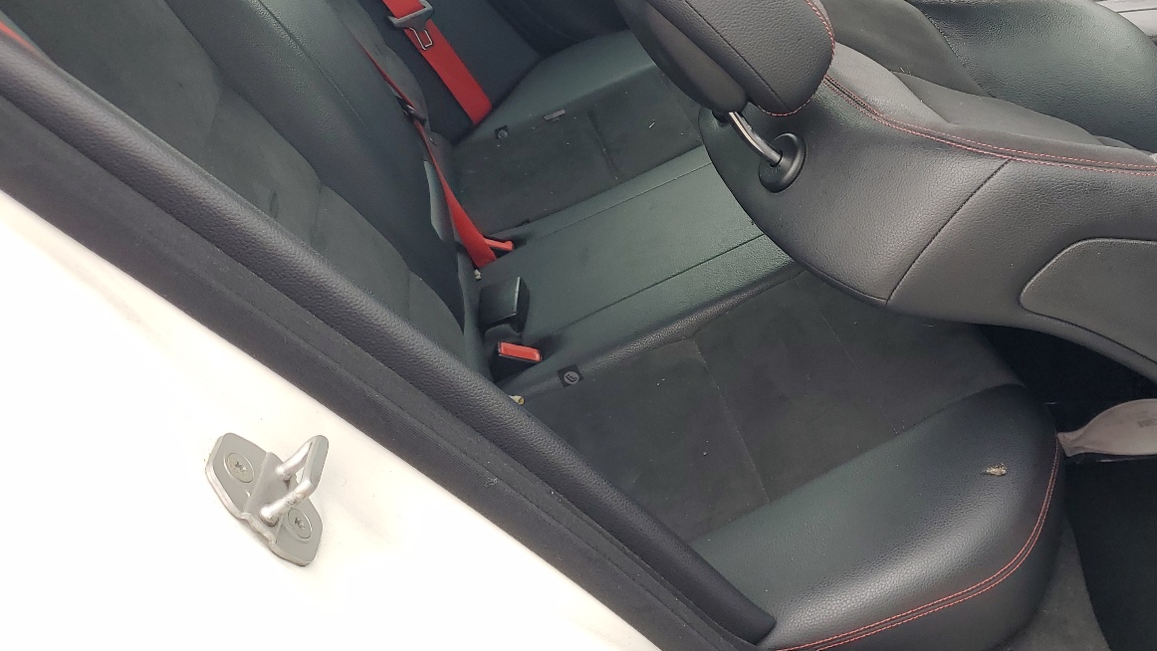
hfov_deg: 50.6
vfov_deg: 30.1
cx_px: 776
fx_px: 1197
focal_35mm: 39
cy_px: 184
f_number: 1.5
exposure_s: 1/270
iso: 50
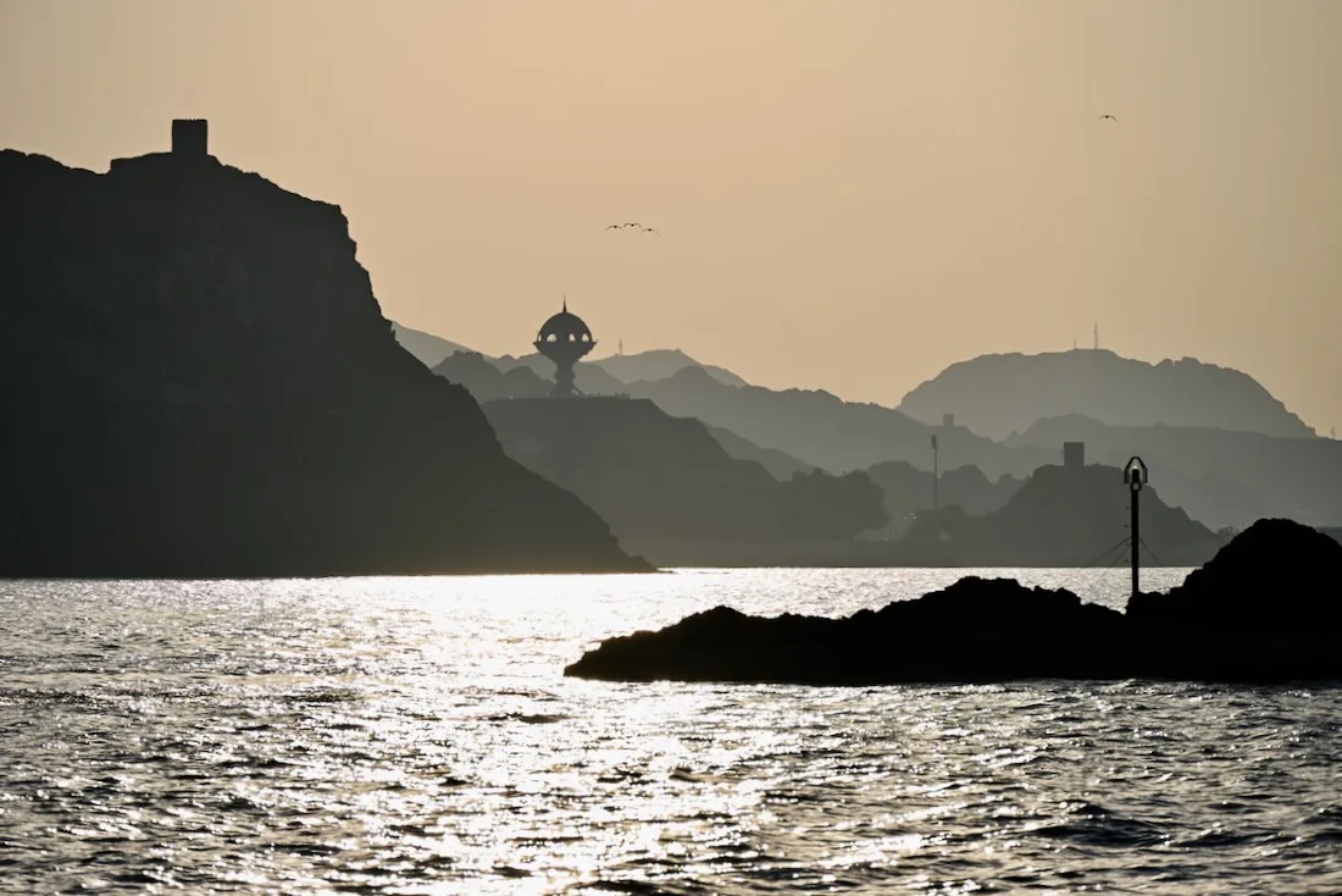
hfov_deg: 10.3
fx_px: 7457
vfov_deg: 6.9
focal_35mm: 200
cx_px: 671
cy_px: 448
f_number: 6.3
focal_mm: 200
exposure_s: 1/2500
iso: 100
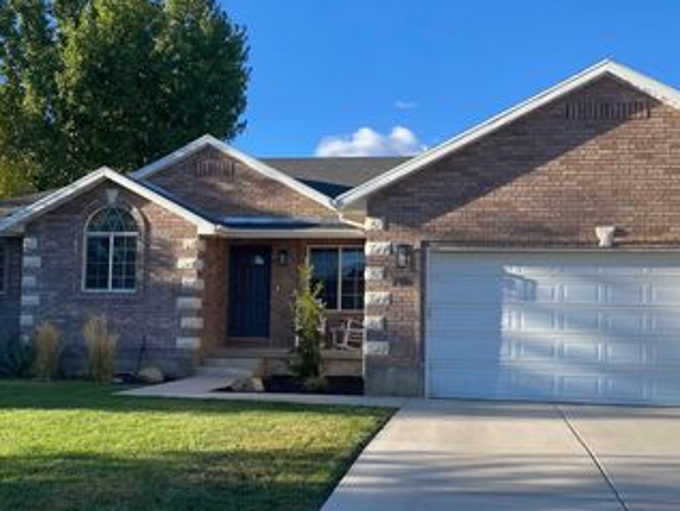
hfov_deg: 45.7
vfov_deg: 35.1
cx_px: 363
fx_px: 806
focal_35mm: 41
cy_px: 293
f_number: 1.8
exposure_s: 1/1147
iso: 32
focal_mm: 4.25
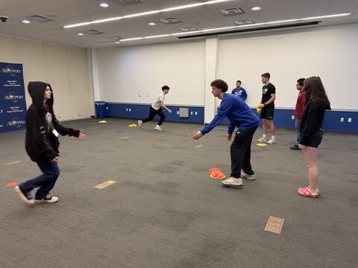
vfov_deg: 56.8
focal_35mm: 24
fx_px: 248
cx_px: 179
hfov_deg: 71.6
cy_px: 134
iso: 125
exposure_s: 1/60
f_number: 1.78
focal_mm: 6.76
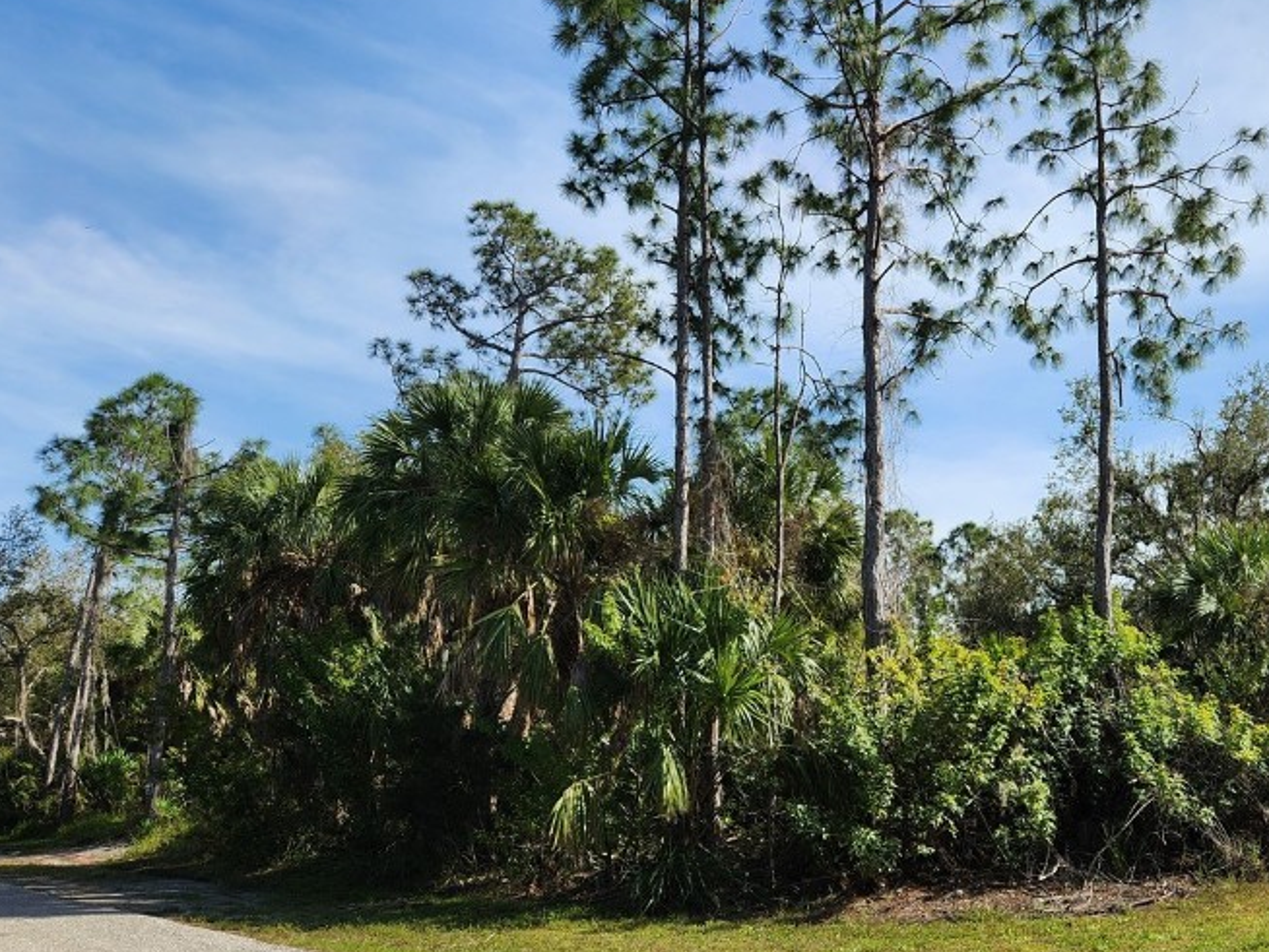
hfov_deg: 49.6
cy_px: 467
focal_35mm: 36
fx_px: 1320
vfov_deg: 39.7
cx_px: 924
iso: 20
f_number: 1.8
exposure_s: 1/1550
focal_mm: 5.4
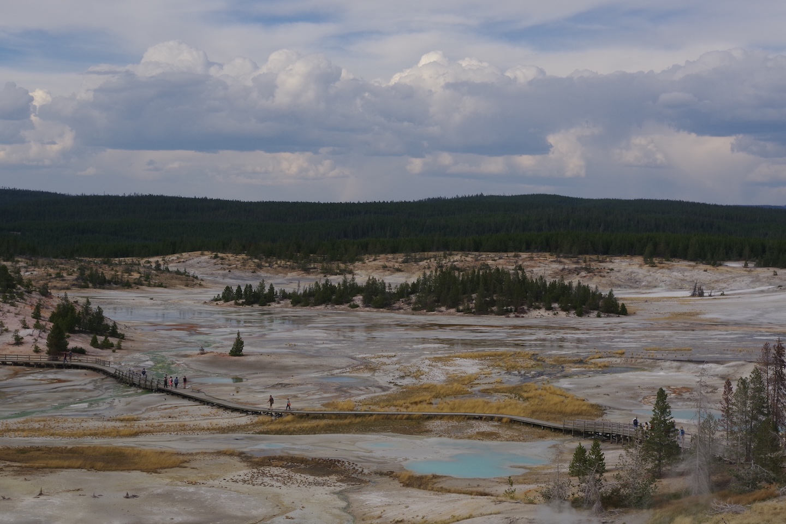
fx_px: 1397
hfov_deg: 31.4
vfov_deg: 21.2
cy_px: 262
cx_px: 393
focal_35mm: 64
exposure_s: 1/160
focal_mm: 42.5
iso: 400
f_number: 11
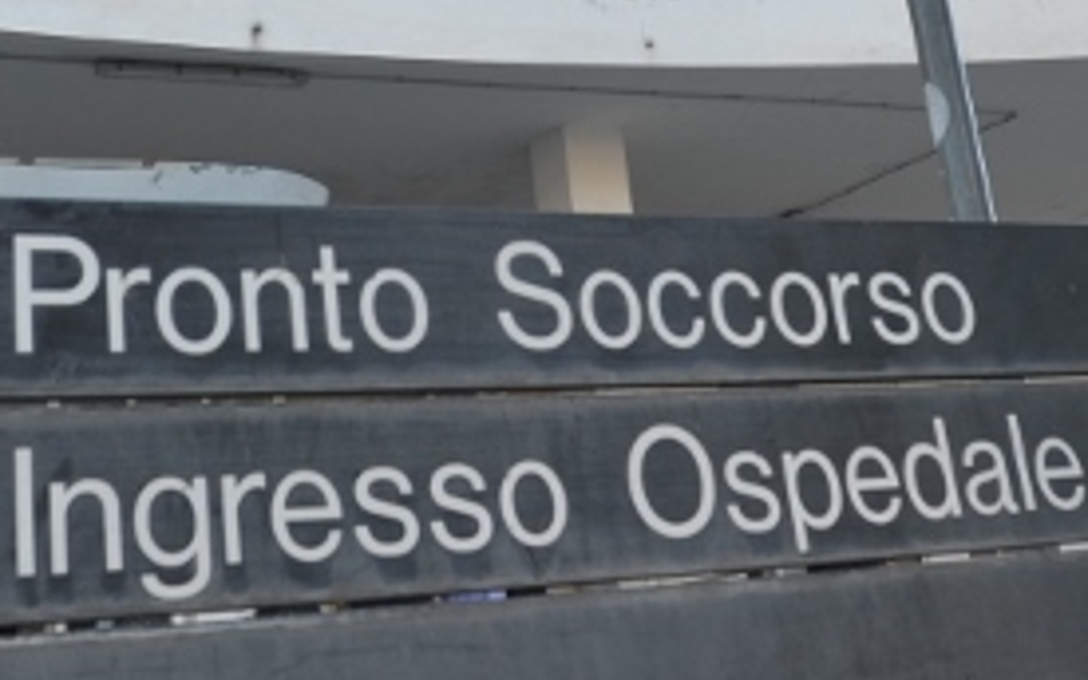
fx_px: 2106
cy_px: -277
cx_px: 502
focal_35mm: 71
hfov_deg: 29.0
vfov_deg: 17.0
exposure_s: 1/160
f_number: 7.1
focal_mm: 24
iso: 320
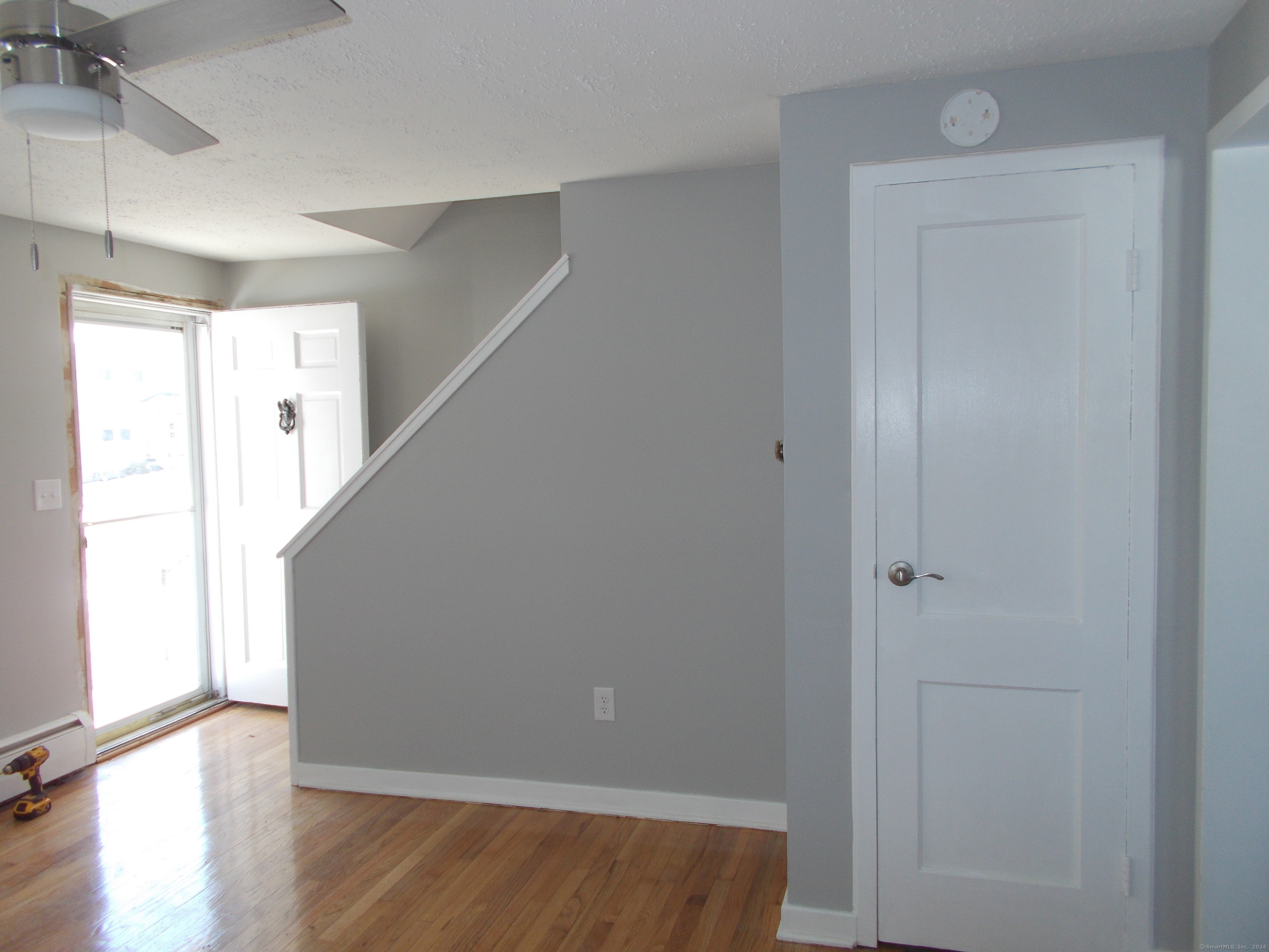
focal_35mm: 26
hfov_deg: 67.3
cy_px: 476
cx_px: 634
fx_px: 953
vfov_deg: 53.1
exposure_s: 1/40
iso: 80
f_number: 3.2
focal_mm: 4.6
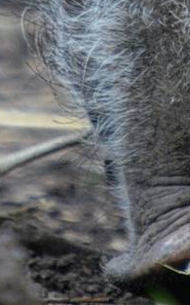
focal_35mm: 3912
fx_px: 32486
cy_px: -272
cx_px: 213
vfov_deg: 0.5
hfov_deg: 0.3
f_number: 6.3
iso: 2000
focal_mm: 500
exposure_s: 1/500
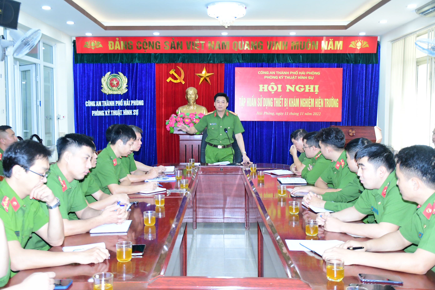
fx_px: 489
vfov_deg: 33.0
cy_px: 145
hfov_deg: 47.9
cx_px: 218
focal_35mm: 40
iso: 2500
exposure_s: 1/200
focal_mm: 27
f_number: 4.5
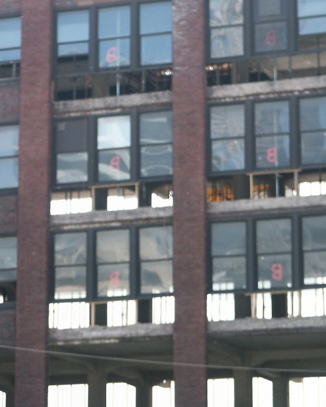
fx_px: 1772
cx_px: 182
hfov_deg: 10.5
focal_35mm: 147
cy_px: 152
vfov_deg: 13.1
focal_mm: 21.63
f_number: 3.6
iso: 64
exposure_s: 1/250
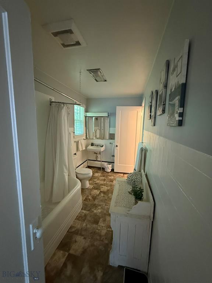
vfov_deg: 102.1
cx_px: 106
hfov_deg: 85.7
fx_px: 114
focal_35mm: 14
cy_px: 142
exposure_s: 1/60
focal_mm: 2.22
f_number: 2.2
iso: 640
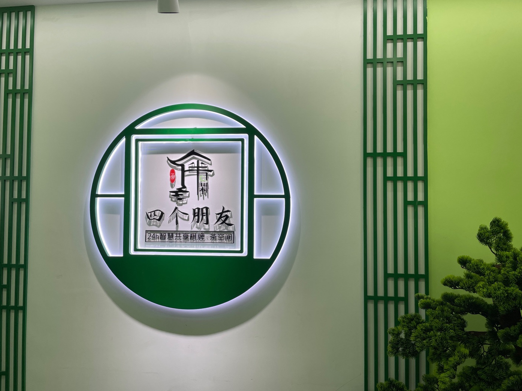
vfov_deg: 49.8
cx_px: 273
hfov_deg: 63.4
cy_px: 193
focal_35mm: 28
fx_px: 422
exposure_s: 1/215
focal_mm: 4.2
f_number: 1.6
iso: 40
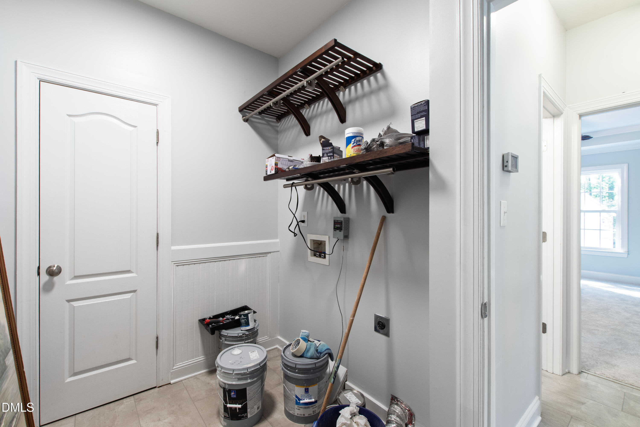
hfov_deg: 100.4
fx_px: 267
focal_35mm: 15
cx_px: 320
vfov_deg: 77.3
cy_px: 214
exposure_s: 1/1.67
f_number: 8
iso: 100
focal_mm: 10
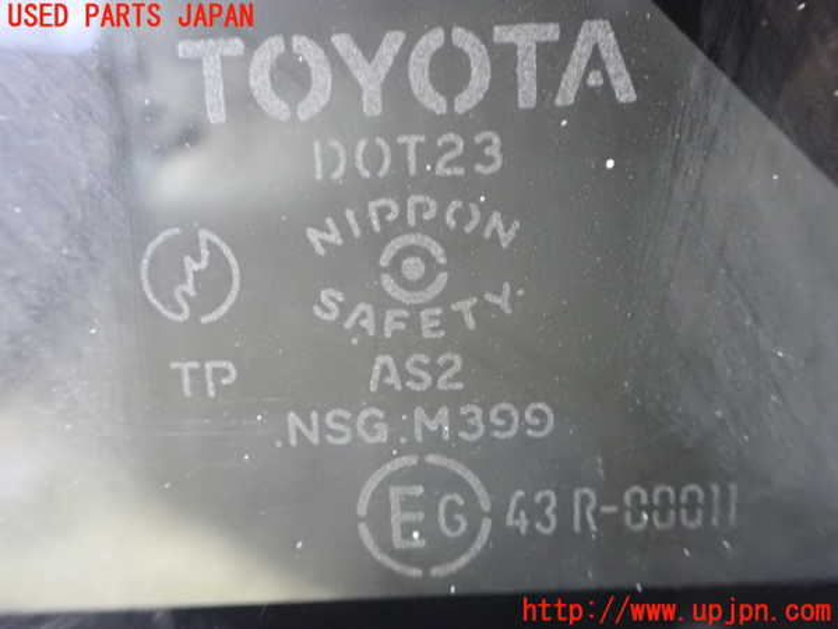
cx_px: 419
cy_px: 314
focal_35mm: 30
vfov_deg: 46.8
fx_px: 726
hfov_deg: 60.0
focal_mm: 5.4
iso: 1600
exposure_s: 1/25
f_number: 2.3
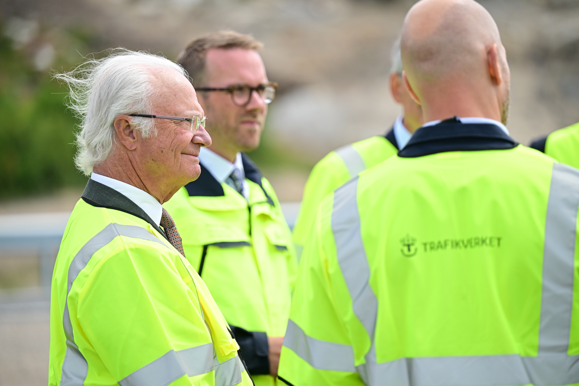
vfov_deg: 9.1
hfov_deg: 13.7
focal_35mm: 150
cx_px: 290
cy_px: 193
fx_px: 2412
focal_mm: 150
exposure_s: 1/4000
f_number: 2.8
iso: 360
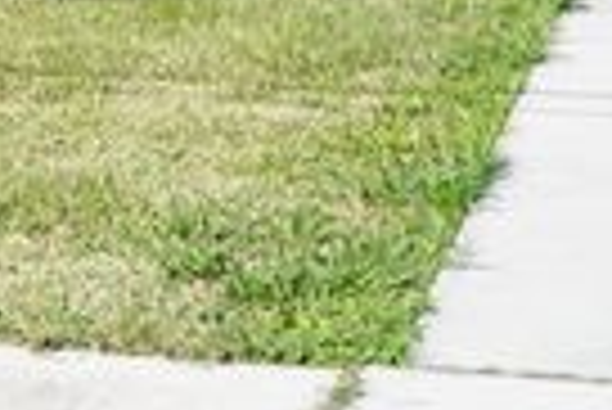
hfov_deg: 10.5
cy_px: -313
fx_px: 3182
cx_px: -414
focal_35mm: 187
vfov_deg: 7.2
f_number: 5.6
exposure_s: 1/320
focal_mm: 34
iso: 100
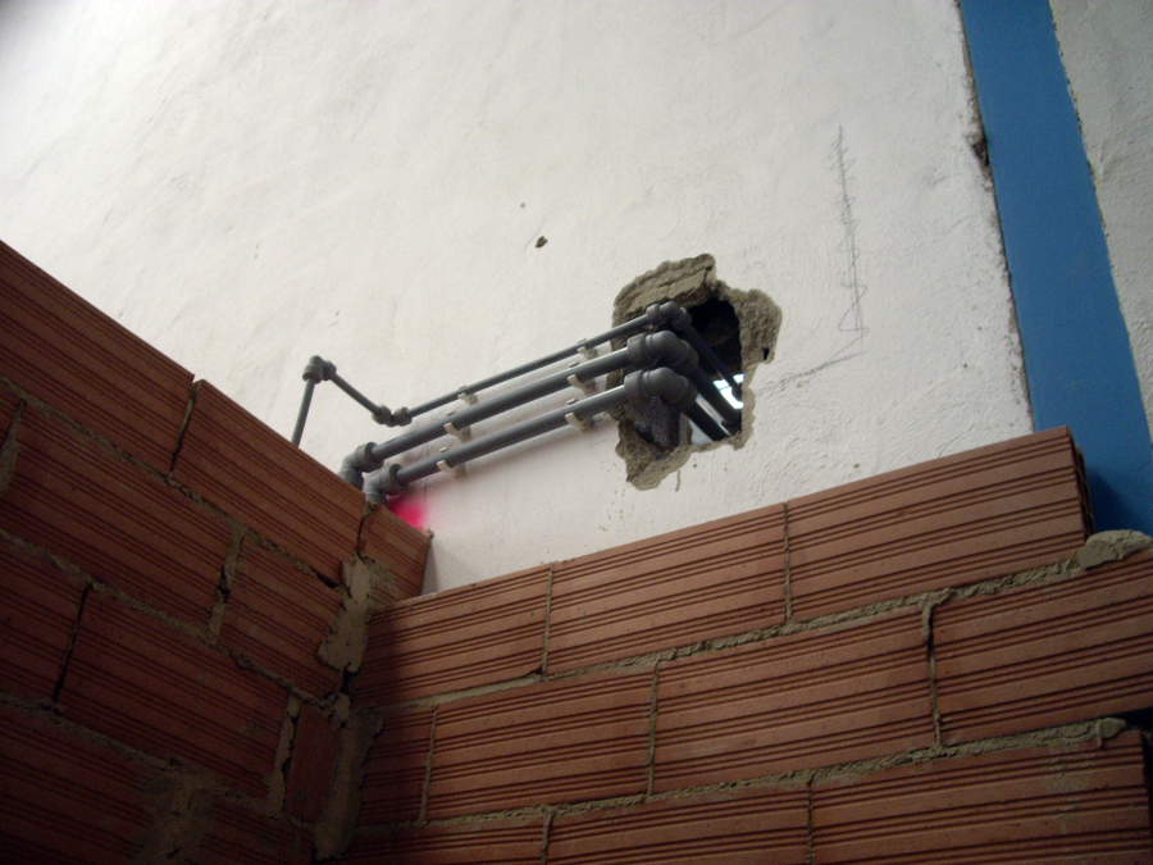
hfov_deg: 49.0
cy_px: 432
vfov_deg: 37.7
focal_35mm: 38
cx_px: 576
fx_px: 1266
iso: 200
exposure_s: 1/80
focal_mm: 7.9
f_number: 2.8
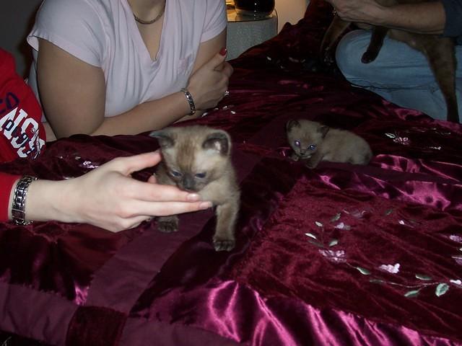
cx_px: 231
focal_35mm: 46
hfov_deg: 41.2
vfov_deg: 31.5
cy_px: 173
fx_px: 614
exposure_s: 1/60
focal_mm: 7
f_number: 3
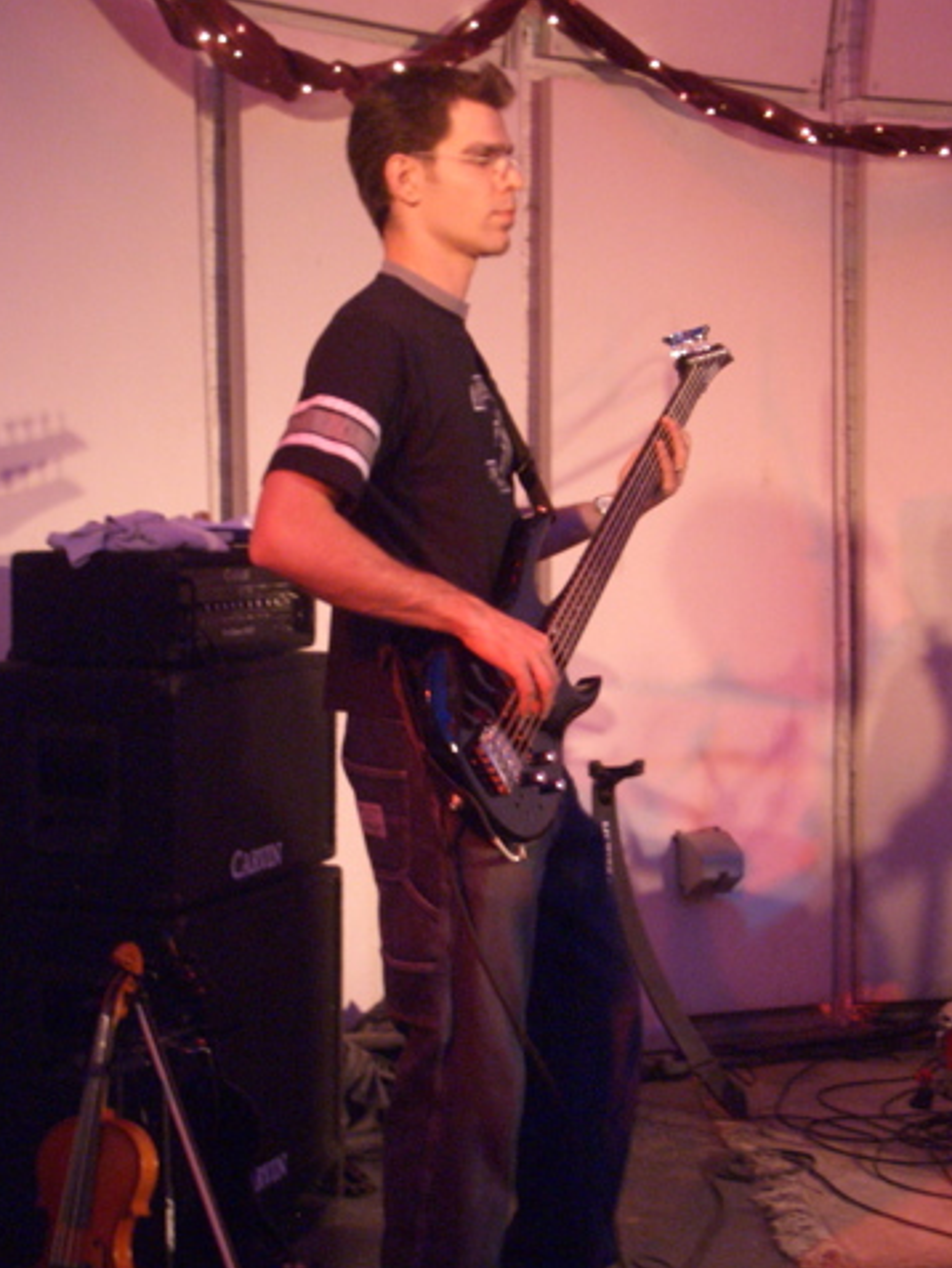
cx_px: 488
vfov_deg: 29.8
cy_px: 657
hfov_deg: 22.6
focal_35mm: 65
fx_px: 2382
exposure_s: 1/8
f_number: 3.5
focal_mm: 10.2
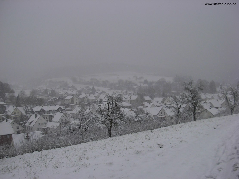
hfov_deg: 49.0
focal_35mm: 38
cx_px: 120
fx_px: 262
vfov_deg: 37.7
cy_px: 90
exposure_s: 1/767
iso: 79
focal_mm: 6.3
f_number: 2.9
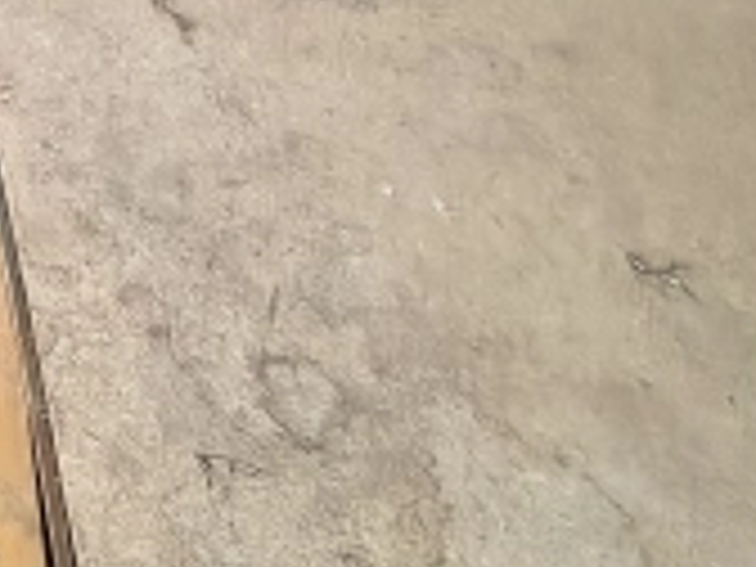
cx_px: -783
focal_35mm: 97
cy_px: -934
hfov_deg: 15.7
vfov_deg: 11.5
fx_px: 2118
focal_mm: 1.76
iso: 160
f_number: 2.2
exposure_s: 1/59.7
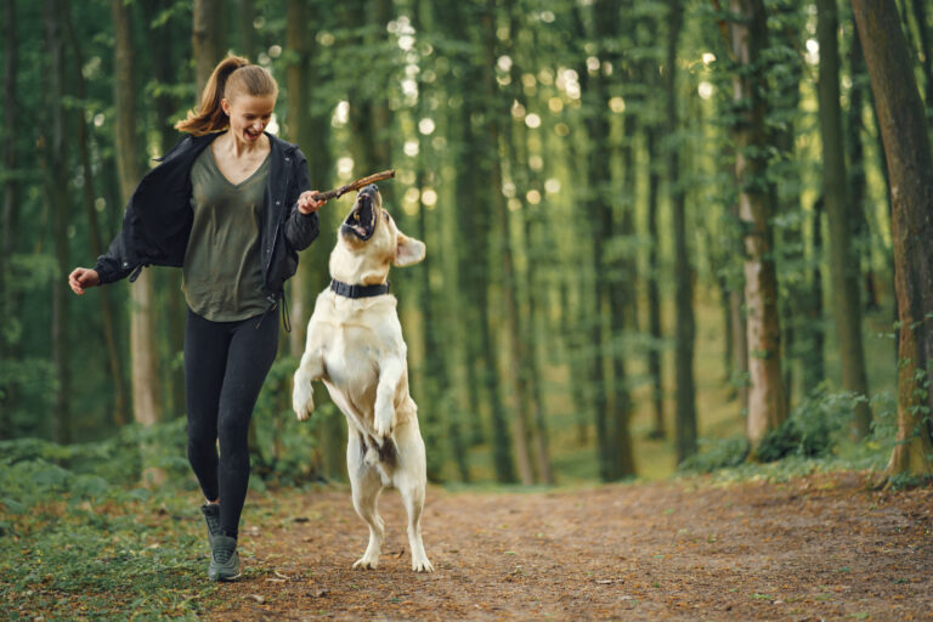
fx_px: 2203
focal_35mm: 85
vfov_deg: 16.1
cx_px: 466
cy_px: 311
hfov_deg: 23.9
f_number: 2
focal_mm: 85
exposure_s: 1/320
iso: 800
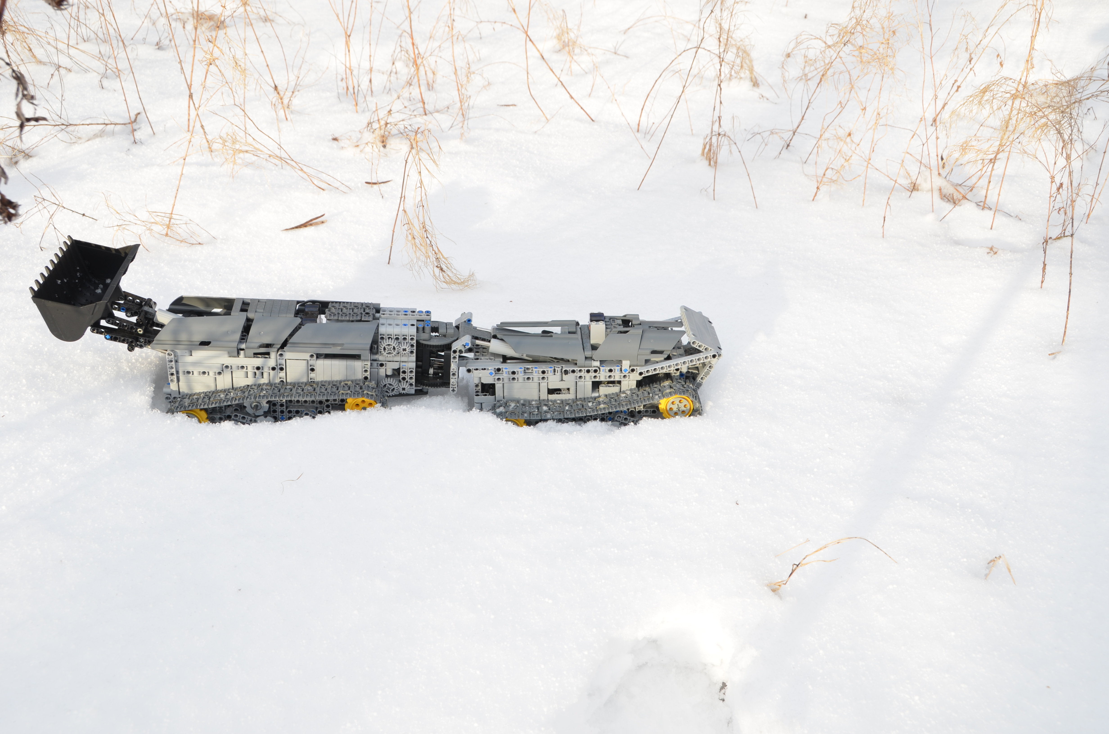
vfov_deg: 36.7
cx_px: 554
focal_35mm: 36
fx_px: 1107
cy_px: 367
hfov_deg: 53.2
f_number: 9
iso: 100
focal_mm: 24
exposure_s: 1/50
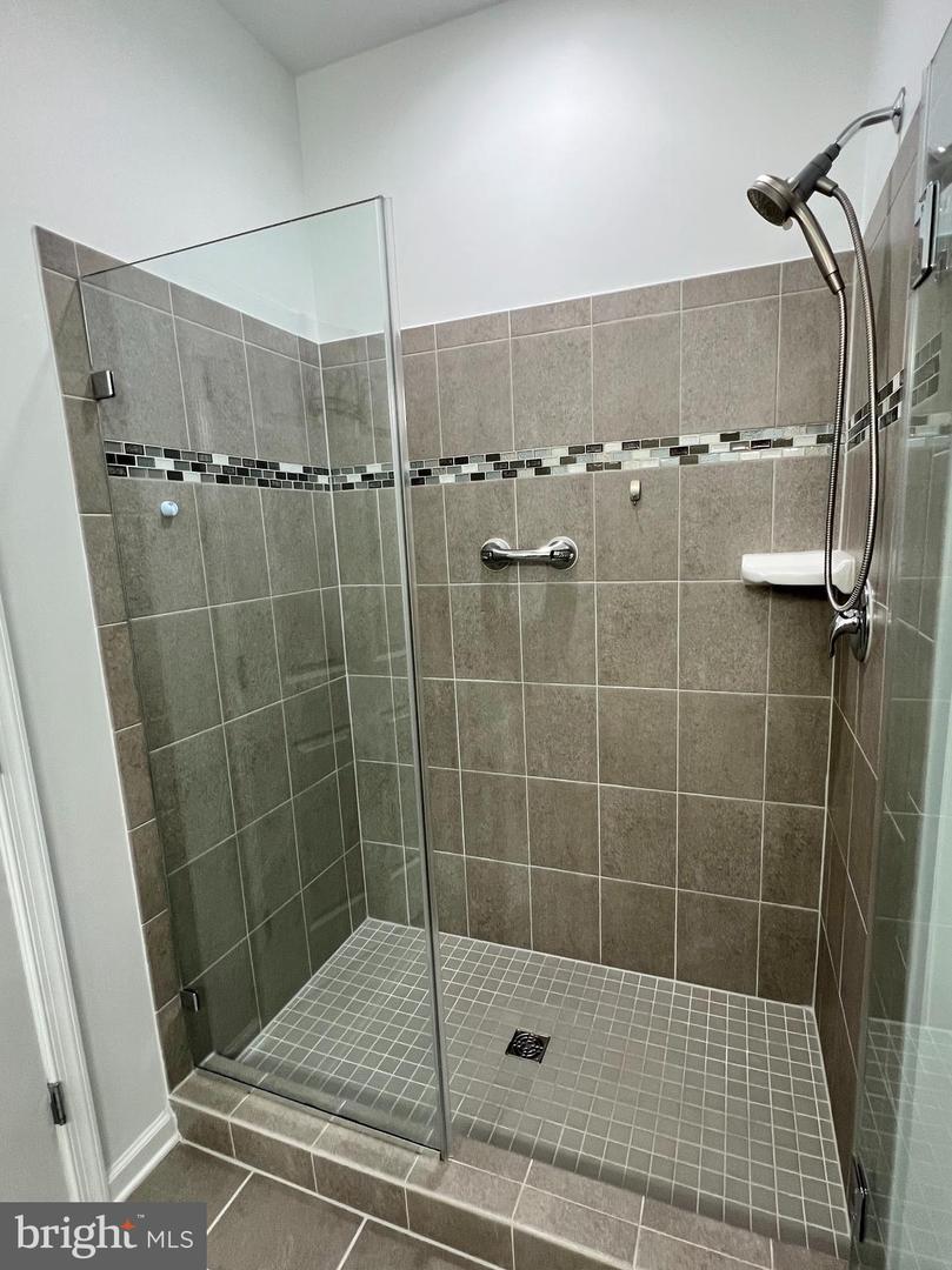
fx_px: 477
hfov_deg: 89.9
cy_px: 635
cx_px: 476
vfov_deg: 106.2
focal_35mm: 13
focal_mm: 1.57
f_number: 1.8
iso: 200
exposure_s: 1/120
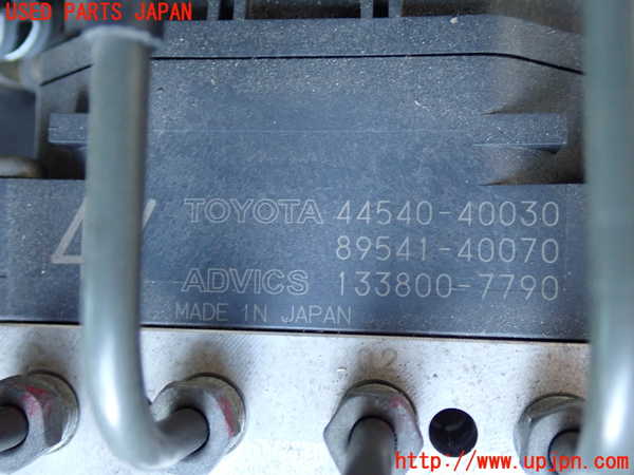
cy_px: 238
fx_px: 751
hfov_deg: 45.8
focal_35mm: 41
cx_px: 317
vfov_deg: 35.1
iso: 800
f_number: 2.8
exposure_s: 1/30
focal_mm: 7.31
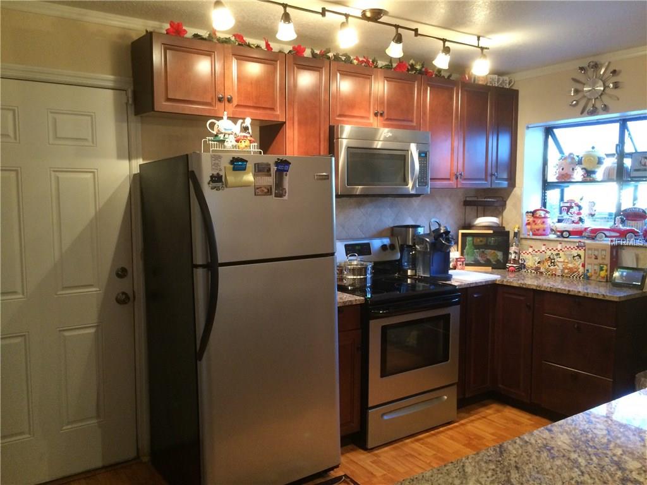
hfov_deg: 61.7
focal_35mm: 29
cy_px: 242
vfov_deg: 48.2
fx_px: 542
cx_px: 324
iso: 250
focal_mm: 4.15
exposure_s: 1/30
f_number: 2.2
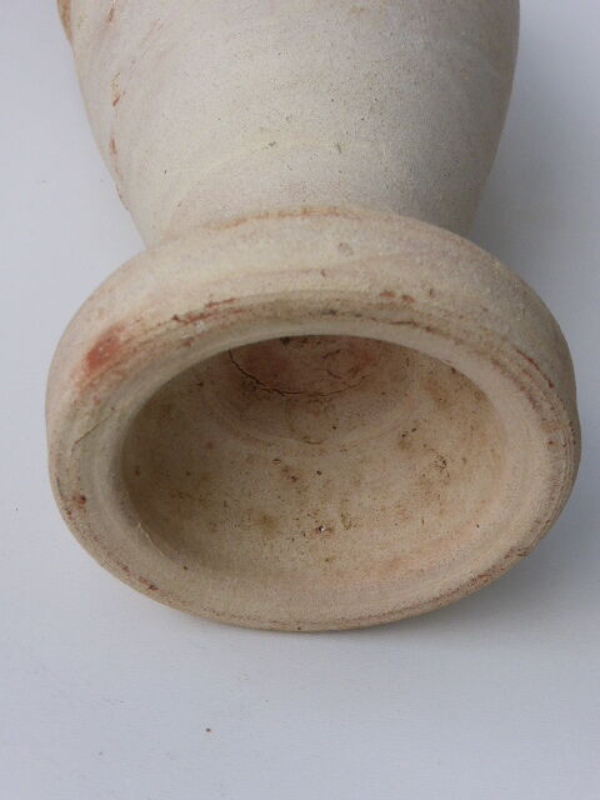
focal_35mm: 69
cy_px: 400
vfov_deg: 28.2
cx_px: 300
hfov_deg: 21.3
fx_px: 1595
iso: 160
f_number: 4.9
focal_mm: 11.7
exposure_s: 1/250
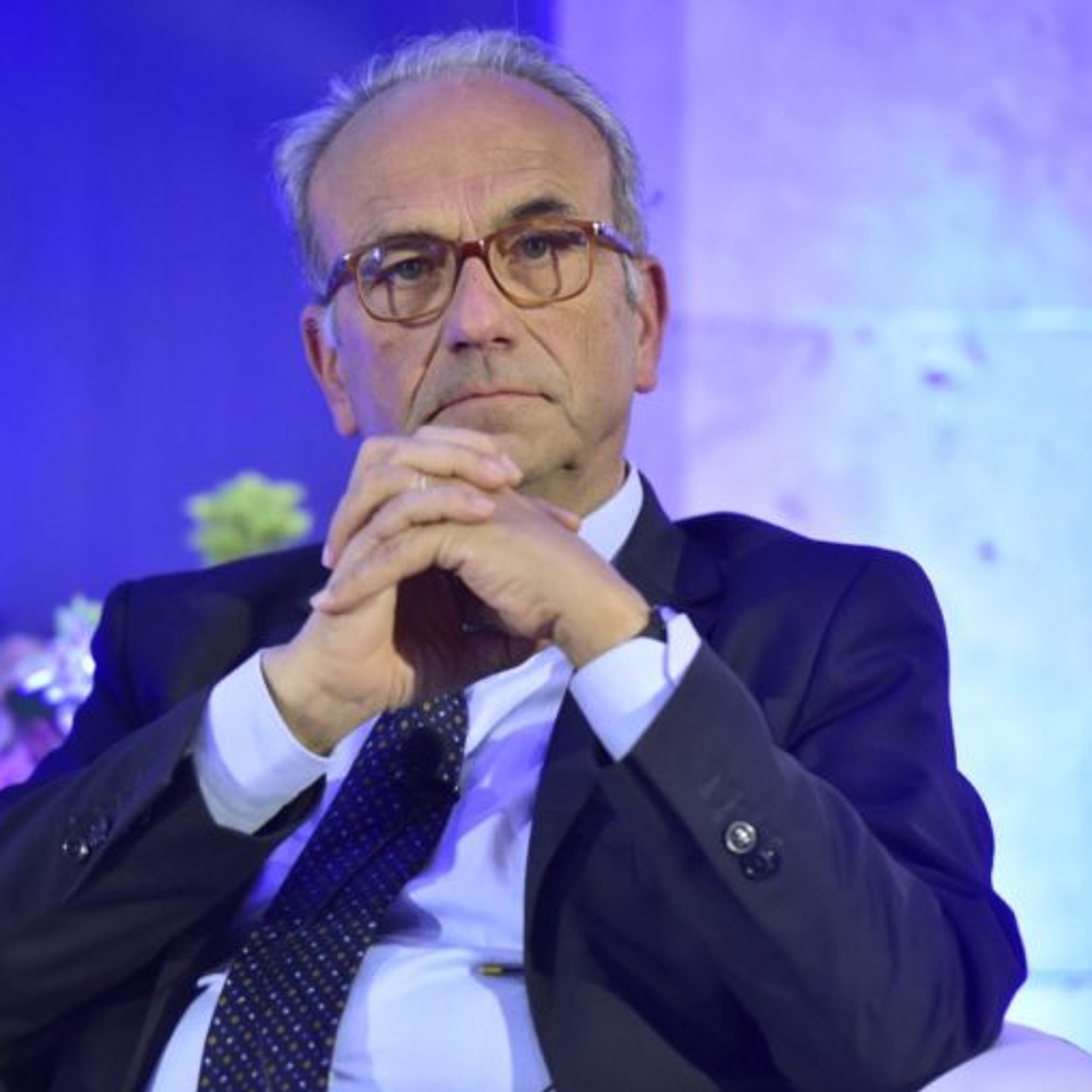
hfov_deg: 6.8
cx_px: 458
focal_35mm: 257
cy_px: 545
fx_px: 9172
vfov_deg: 6.8
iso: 4000
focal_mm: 200
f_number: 3.5
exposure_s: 1/160
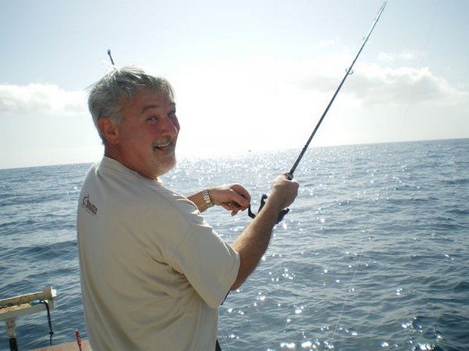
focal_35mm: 36
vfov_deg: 39.6
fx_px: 488
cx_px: 234
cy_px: 176
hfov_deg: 51.4
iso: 50
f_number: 4.6
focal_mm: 6.3
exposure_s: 1/500
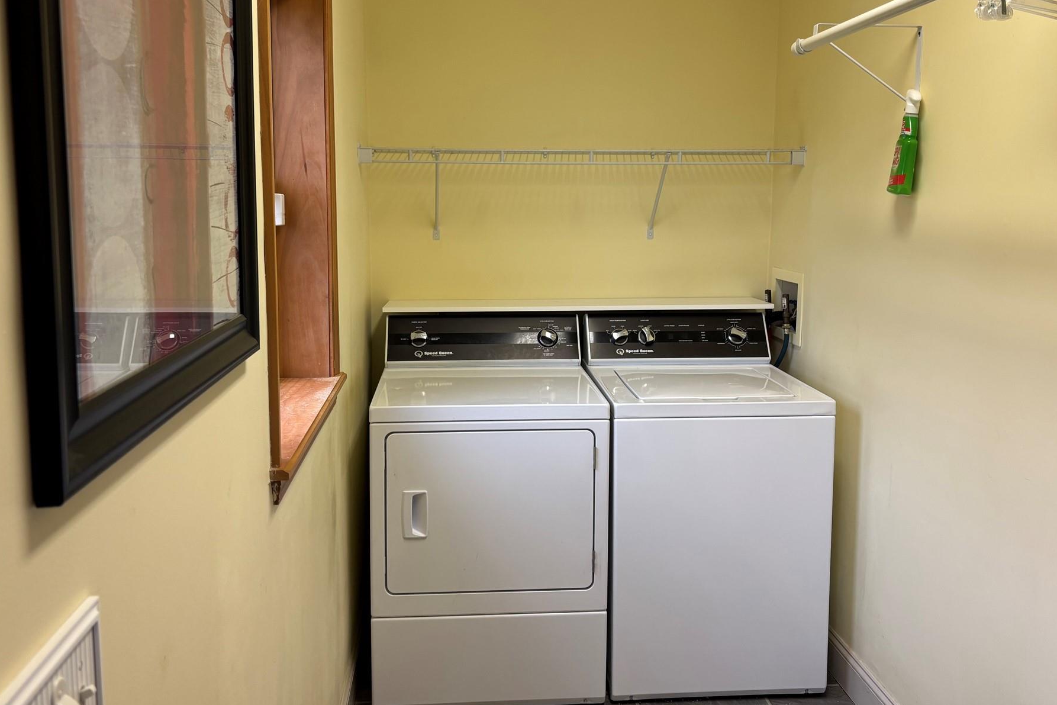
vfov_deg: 42.1
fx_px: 910
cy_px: 283
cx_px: 533
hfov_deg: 60.3
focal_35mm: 31
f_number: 1.6
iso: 80
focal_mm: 5.96
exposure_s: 1/60
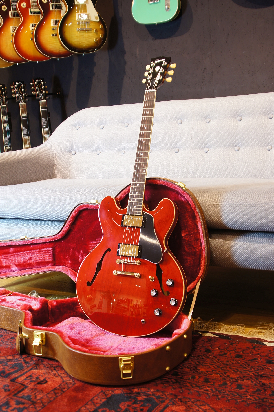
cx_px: 137
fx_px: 515
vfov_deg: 43.6
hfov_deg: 29.8
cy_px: 206
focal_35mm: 45
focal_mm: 30
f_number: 4.5
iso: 100
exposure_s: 1/4
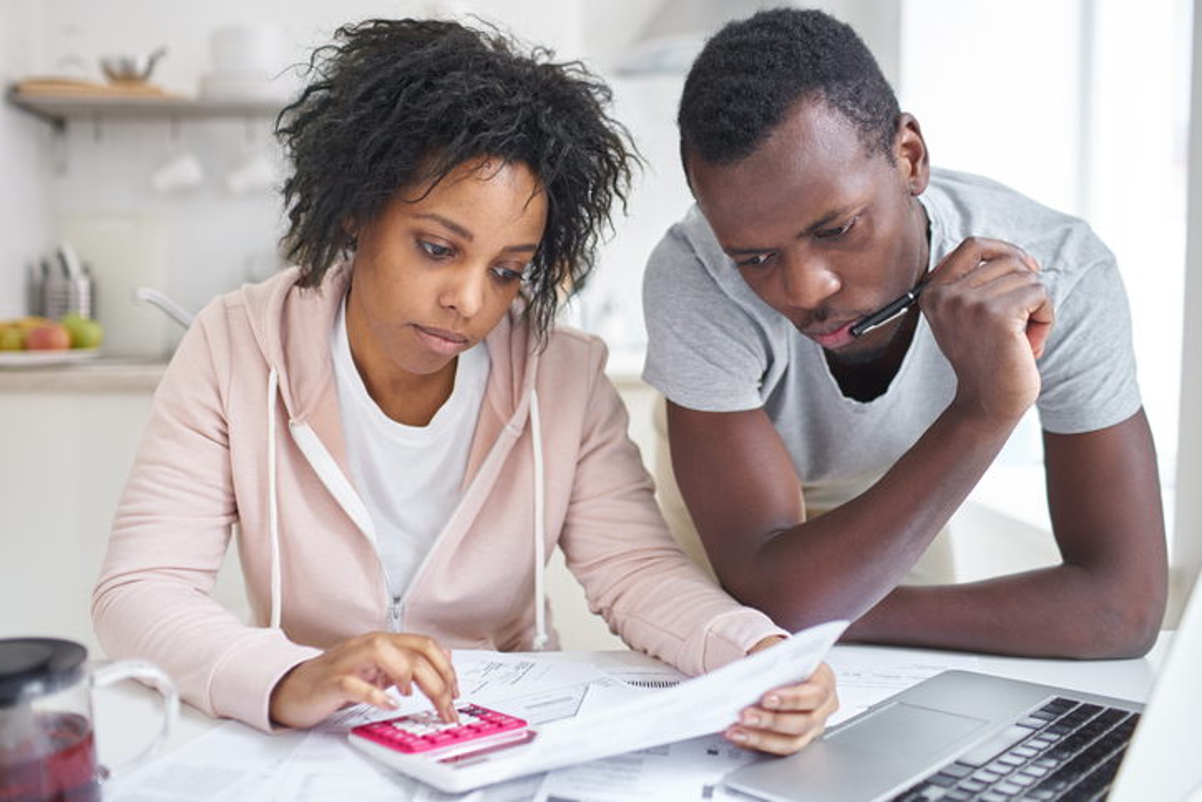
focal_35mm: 35
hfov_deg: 54.4
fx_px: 1169
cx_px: 601
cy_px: 401
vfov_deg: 37.9
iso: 400
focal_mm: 35
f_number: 2.2
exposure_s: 1/80
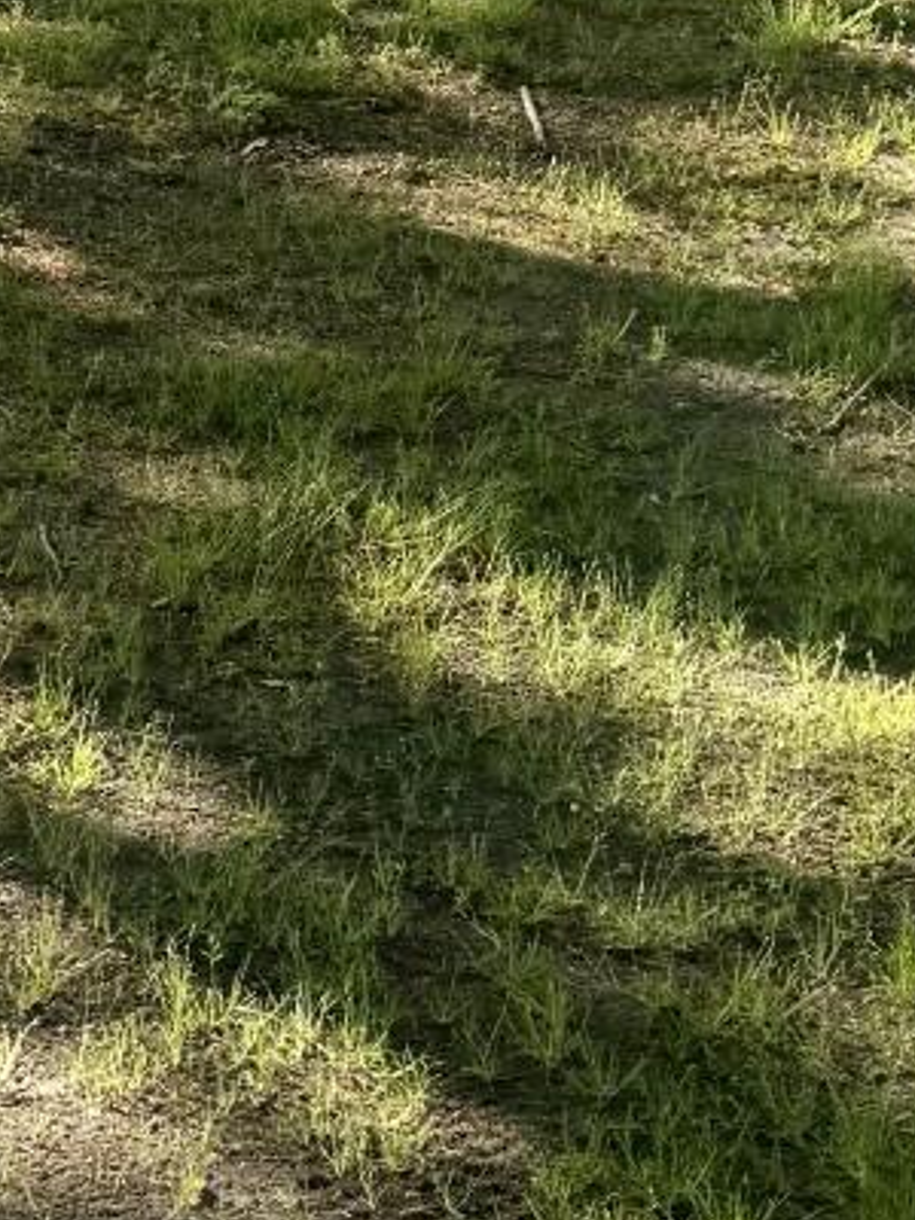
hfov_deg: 12.1
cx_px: -168
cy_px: -396
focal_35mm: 120
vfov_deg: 15.6
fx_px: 4229
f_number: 1.78
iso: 80
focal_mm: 6.76
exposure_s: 1/1060
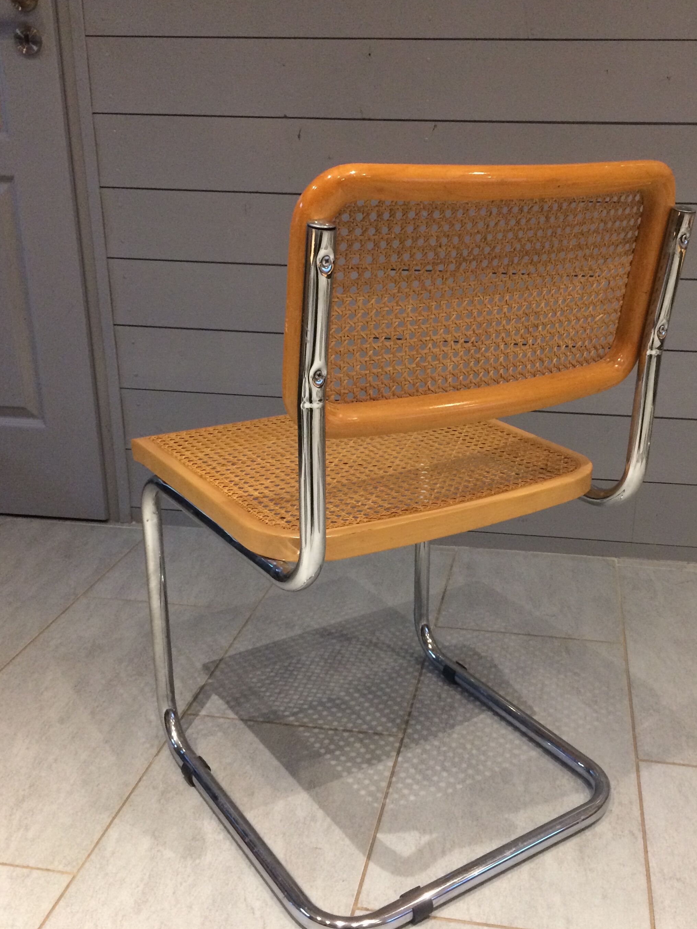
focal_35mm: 35
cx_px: 415
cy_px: 470
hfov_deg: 40.5
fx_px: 940
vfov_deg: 52.6
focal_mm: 4.15
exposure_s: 1/33
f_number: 2.2
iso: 250
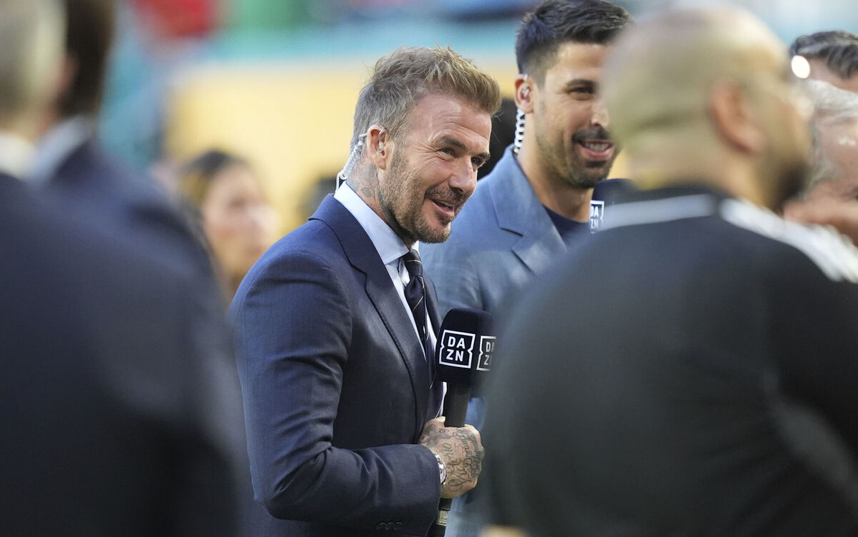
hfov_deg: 3.4
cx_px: 429
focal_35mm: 613
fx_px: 14335
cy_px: 276
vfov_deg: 2.1
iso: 3200
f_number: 2.8
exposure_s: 1/1250
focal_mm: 400
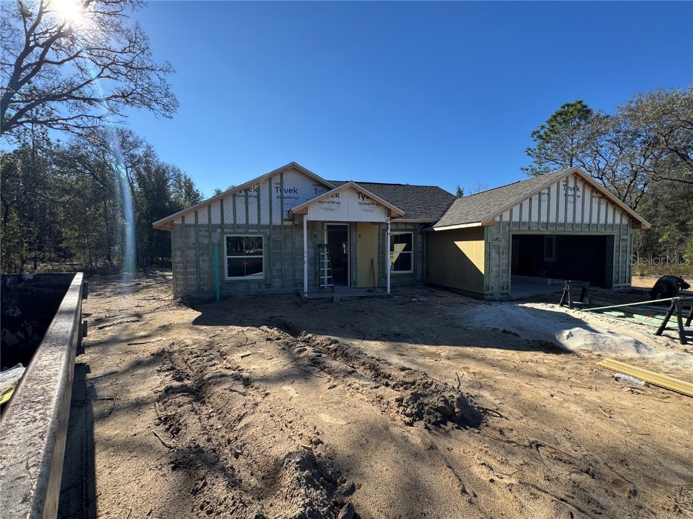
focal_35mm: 14
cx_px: 346
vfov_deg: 85.7
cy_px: 260
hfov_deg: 102.1
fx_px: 280
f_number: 2.2
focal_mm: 2.22
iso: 50
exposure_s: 1/1063
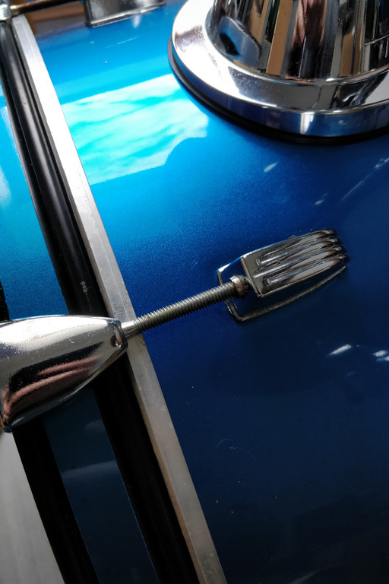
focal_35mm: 26
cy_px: 290
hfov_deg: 49.4
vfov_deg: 69.4
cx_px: 165
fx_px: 421
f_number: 1.7
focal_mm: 4.1
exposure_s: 1/50
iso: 320
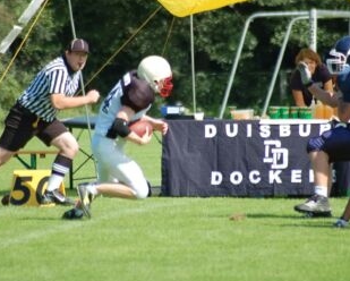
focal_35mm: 617
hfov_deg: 3.1
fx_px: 6399
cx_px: 176
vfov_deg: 2.5
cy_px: 114
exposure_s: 1/800
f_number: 5.6
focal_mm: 300
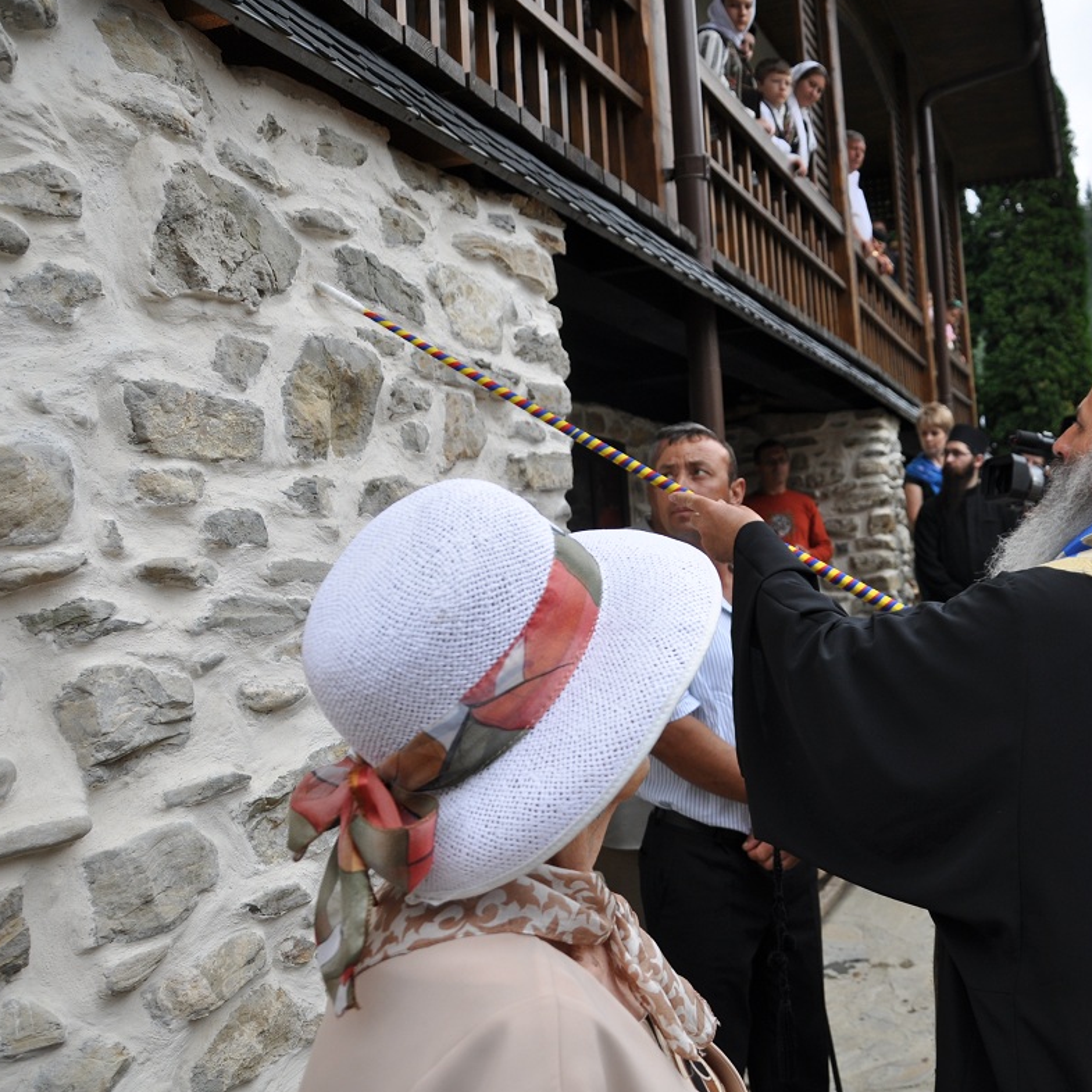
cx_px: 817
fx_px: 1249
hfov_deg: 45.6
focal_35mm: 35
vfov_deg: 47.2
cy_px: 544
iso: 200
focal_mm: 18
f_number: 6.3
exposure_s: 1/200
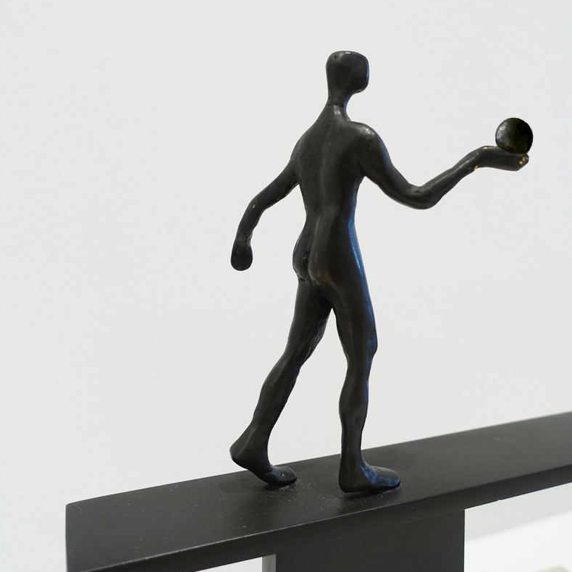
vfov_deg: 52.4
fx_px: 580
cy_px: 245
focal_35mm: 31
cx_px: 285
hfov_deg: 52.5
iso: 125
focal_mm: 8.8
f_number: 2.8
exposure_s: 1/60
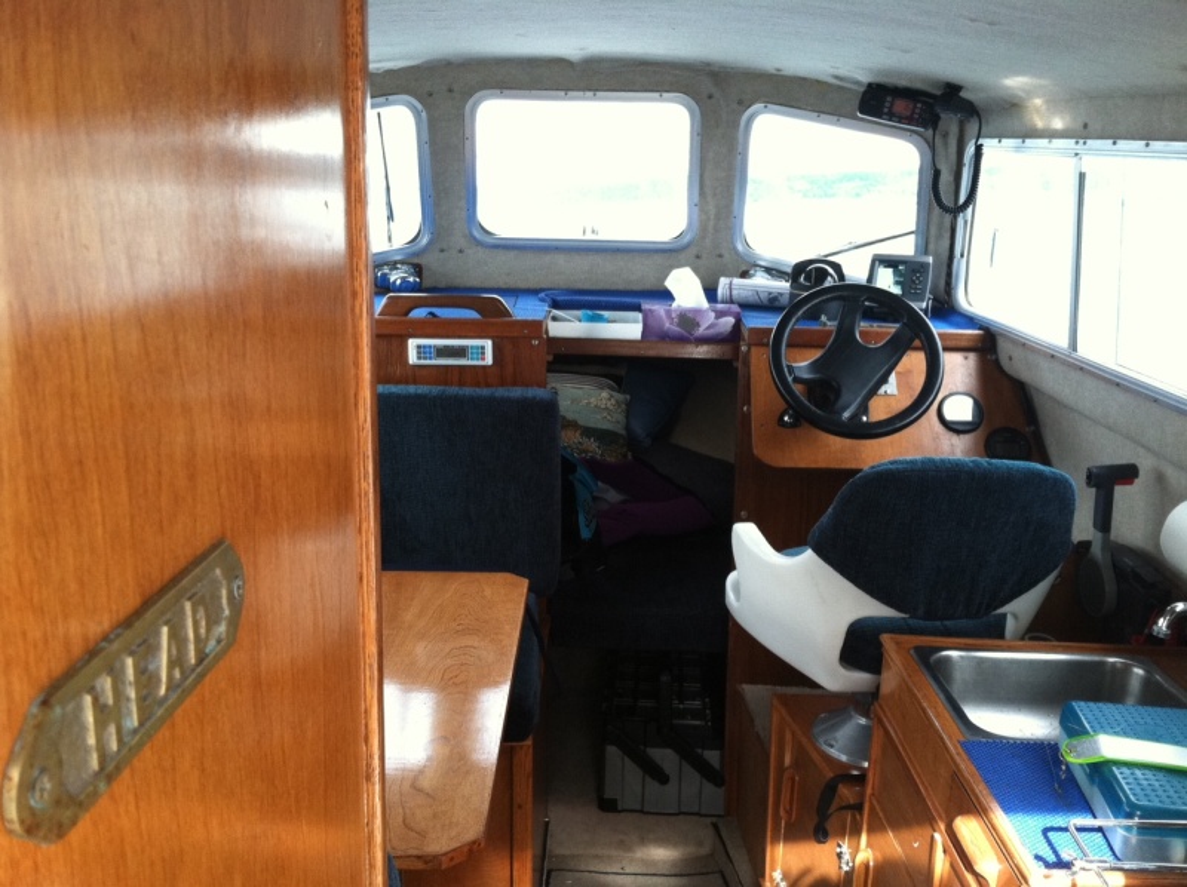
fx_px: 1199
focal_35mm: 35
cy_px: 444
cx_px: 594
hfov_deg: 52.7
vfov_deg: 40.6
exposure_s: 1/120
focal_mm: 3.85
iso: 125
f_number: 2.8
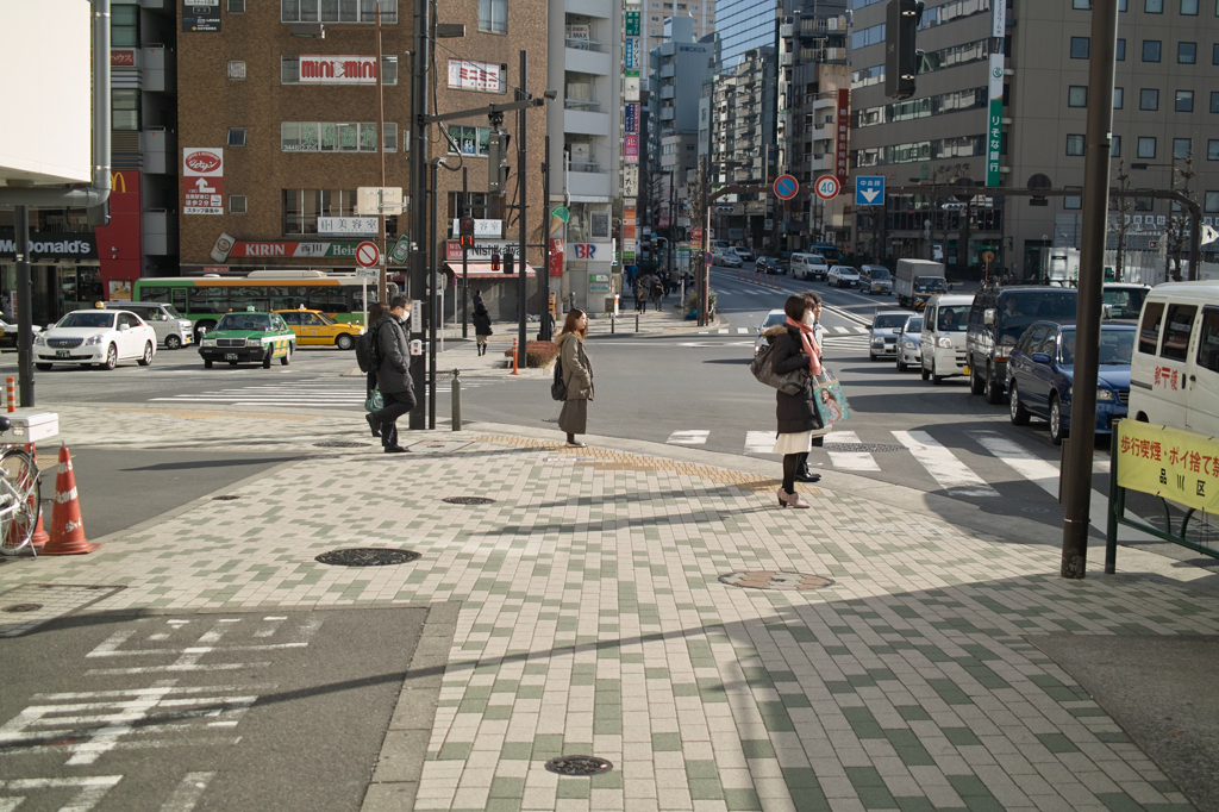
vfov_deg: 32.6
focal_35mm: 41
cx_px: 610
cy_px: 406
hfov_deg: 47.4
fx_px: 1388
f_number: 2.8
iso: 100
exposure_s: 1/1250
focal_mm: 24.2
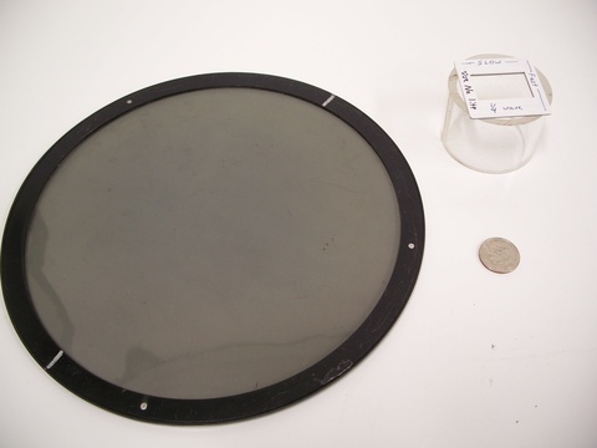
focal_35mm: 37
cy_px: 224
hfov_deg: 50.1
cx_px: 298
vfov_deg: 38.7
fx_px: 638
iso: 125
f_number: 2.8
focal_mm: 7.8
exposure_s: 1/30
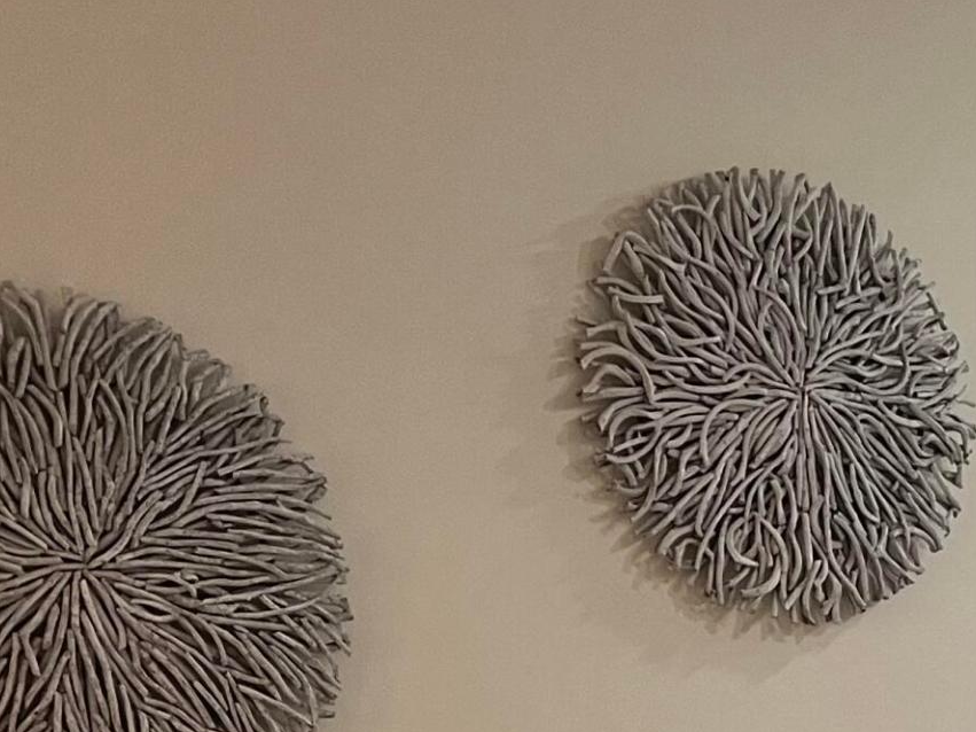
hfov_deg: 19.7
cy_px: 1049
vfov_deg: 15.6
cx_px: 1411
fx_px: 2481
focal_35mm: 88
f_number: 1.5
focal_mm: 5.7
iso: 250
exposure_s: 1/60
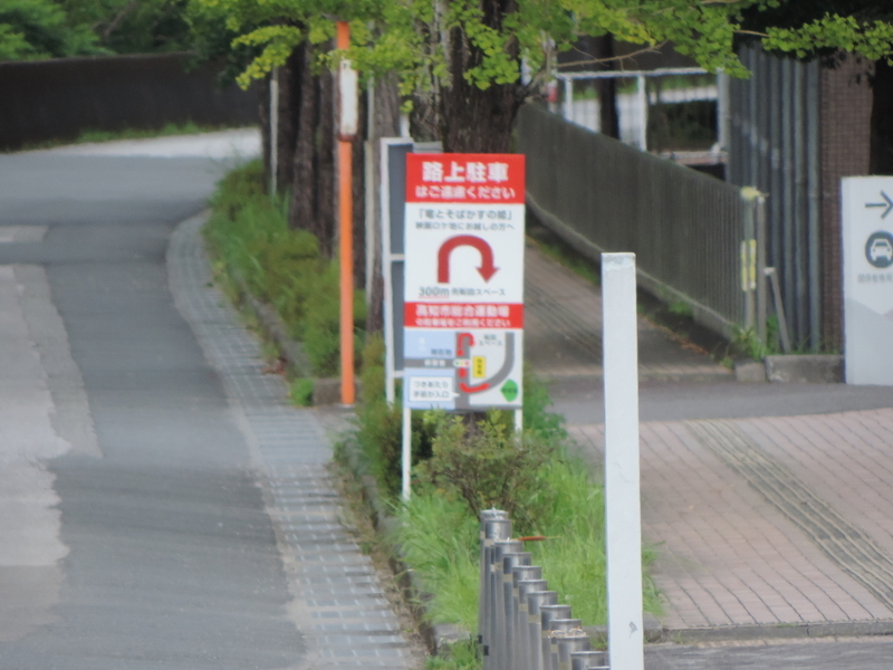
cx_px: 446
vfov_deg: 1.7
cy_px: 335
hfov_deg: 2.2
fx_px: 23218
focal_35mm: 900
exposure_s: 1/250
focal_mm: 160.5
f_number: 5.5
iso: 400
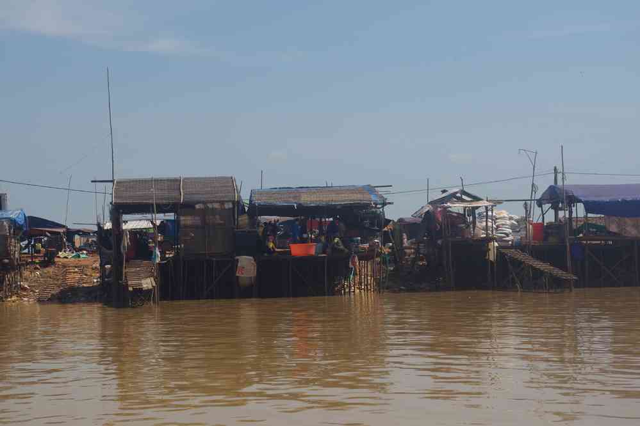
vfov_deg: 16.6
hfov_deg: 24.6
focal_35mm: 82
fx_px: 1467
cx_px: 320
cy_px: 213
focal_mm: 55
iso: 200
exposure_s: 1/160
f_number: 11
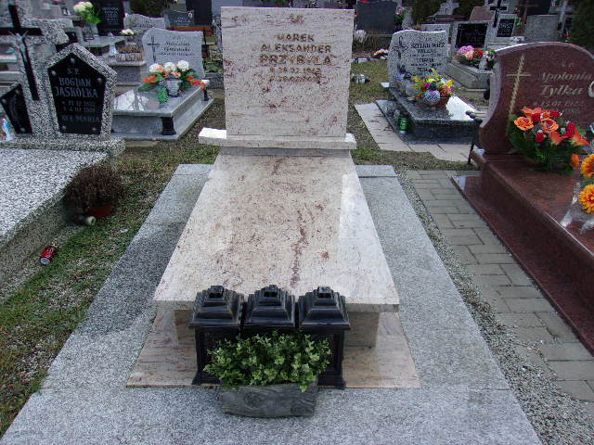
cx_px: 297
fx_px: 463
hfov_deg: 65.3
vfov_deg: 51.4
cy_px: 222
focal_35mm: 27
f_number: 3
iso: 80
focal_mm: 4.9
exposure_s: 1/350
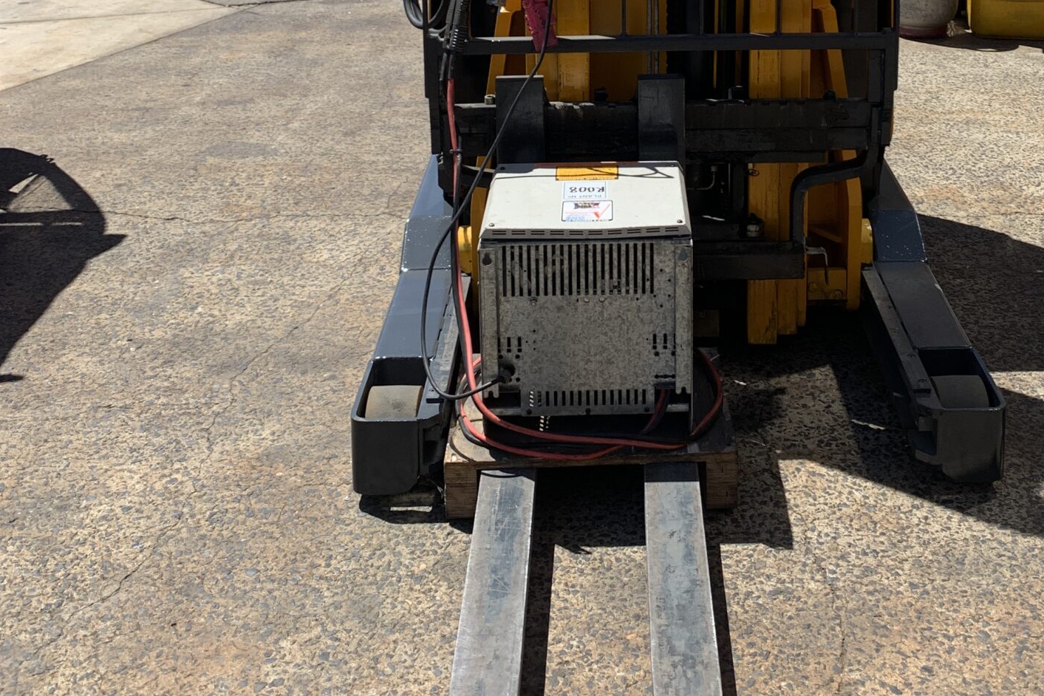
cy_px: -43
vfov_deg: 25.7
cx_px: 689
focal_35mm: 49
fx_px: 1421
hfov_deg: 39.9
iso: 25
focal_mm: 4.25
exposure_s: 1/1718
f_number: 1.8
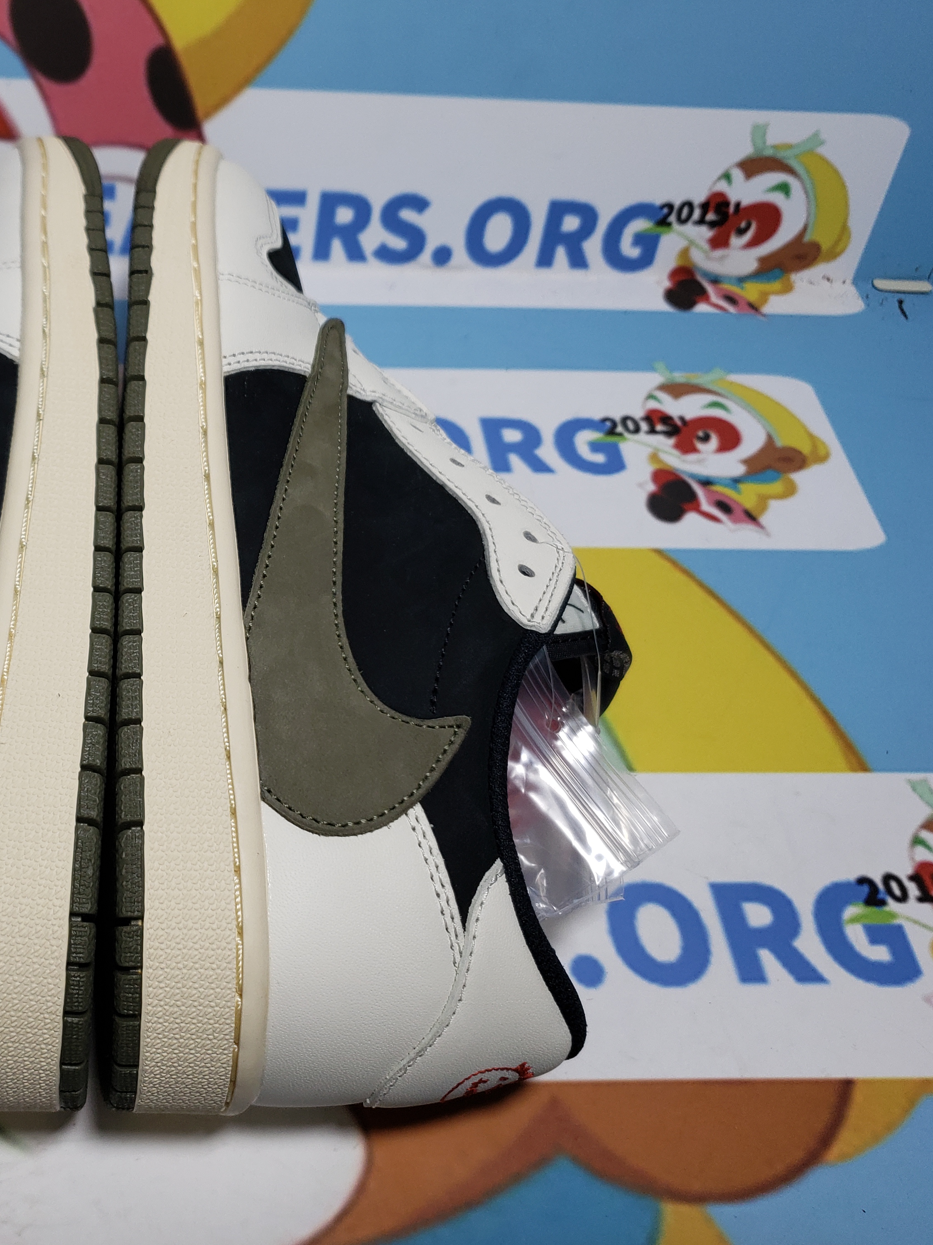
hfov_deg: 38.5
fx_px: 1258
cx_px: 137
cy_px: 624
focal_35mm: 35
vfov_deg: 52.6
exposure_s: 1/680
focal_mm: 4.3
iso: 50
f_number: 1.5
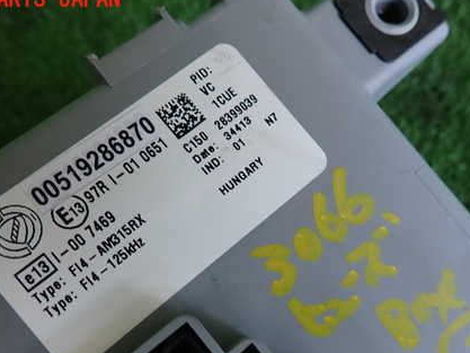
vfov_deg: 39.2
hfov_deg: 51.3
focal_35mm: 36
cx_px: 254
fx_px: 489
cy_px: 239
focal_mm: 4.5
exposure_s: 1/60
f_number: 2
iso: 160
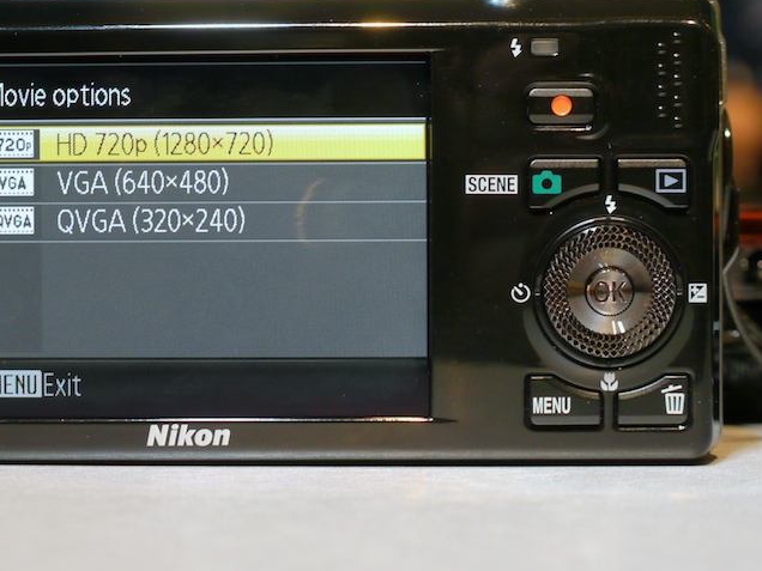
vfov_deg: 18.9
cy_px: 219
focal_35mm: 78
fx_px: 1717
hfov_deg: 25.0
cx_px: 297
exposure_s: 1/60
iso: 800
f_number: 5.6
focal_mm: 31
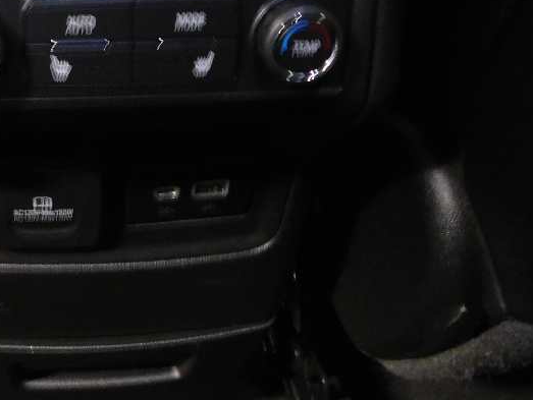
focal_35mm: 45
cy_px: 50
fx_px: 693
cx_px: 91
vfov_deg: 30.9
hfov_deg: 40.0
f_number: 3
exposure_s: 1/4
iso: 800
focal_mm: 4
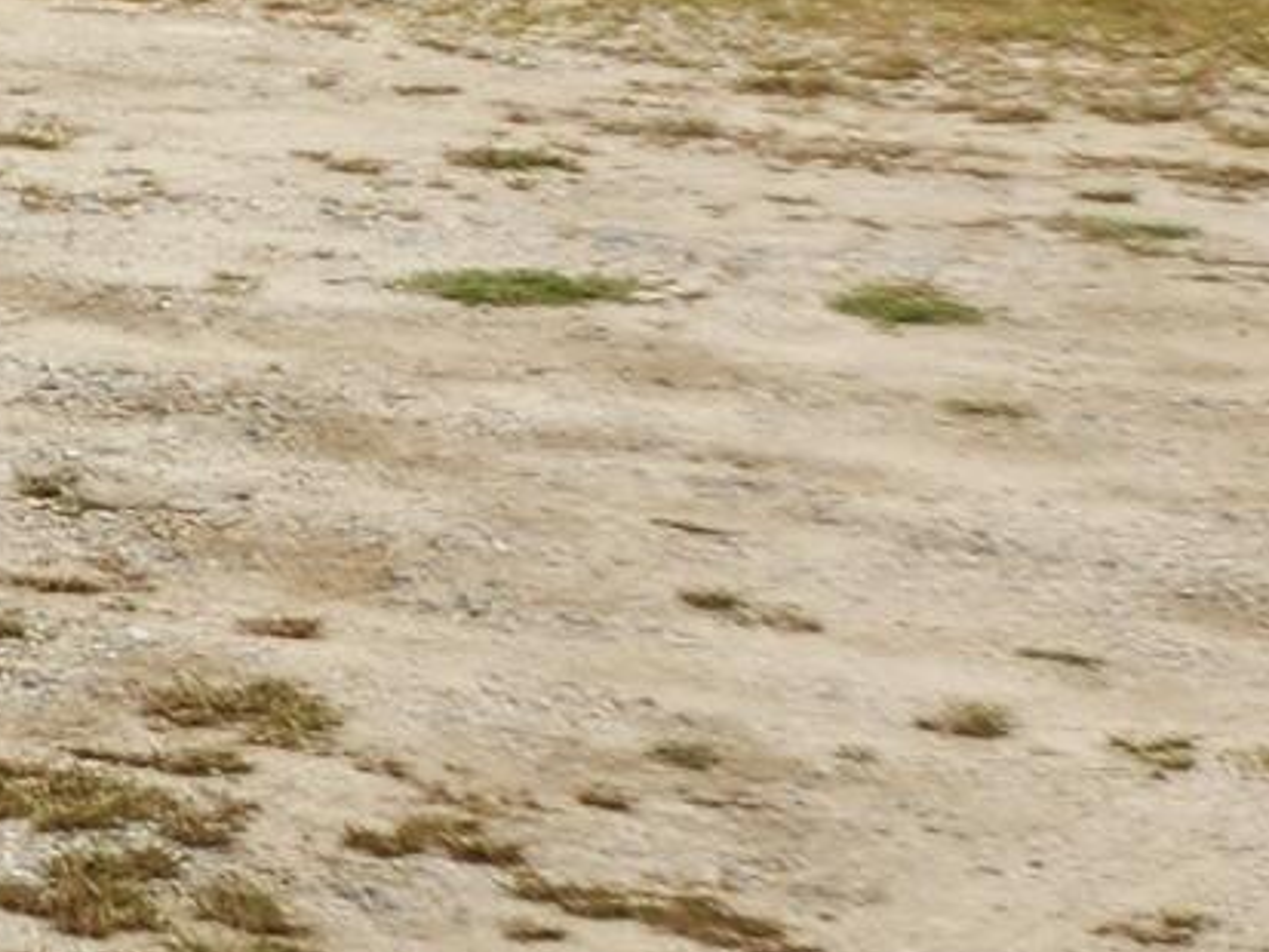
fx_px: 6124
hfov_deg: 9.1
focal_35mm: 167
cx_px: -2716
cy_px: -752
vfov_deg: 8.6
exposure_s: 1/241
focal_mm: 5.4
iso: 20
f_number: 1.8
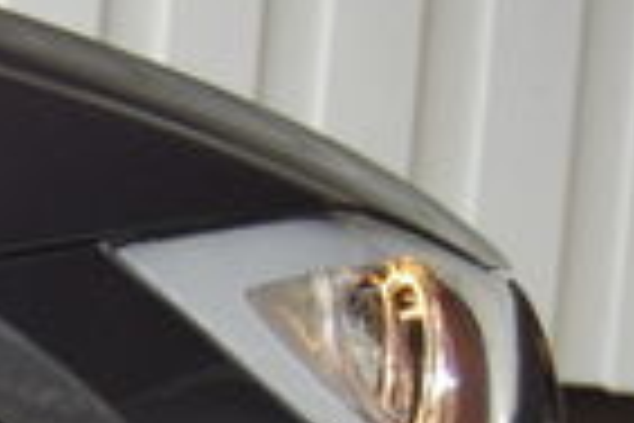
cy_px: 828
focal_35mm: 259
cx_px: -594
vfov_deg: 5.2
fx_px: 4561
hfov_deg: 7.6
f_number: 5
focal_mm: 38
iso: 400
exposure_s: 1/100
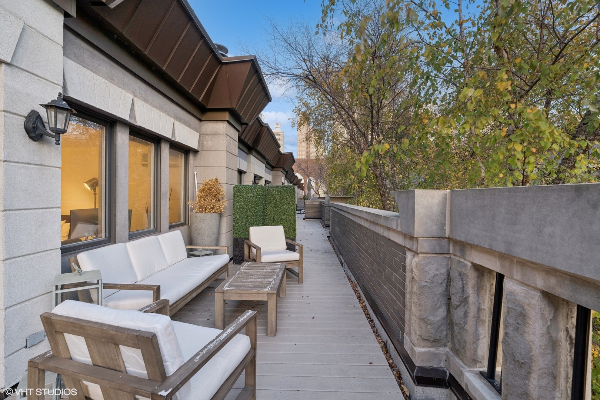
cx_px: 300
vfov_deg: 73.7
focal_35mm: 16
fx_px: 267
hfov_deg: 96.7
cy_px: 200
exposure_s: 1/1.67
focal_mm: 16
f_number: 8
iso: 320
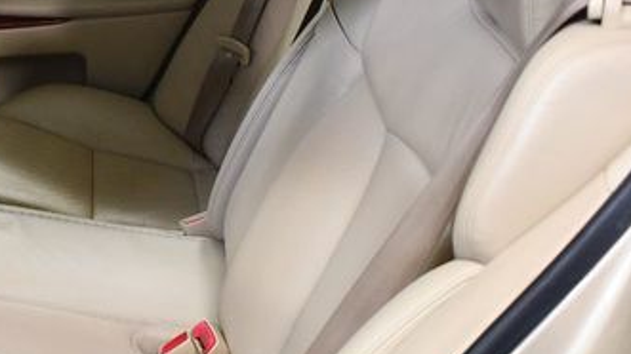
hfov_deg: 28.2
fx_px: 1221
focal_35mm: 73
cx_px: 97
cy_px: 239
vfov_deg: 16.5
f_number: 3.5
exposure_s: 1/125
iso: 1400
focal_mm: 18
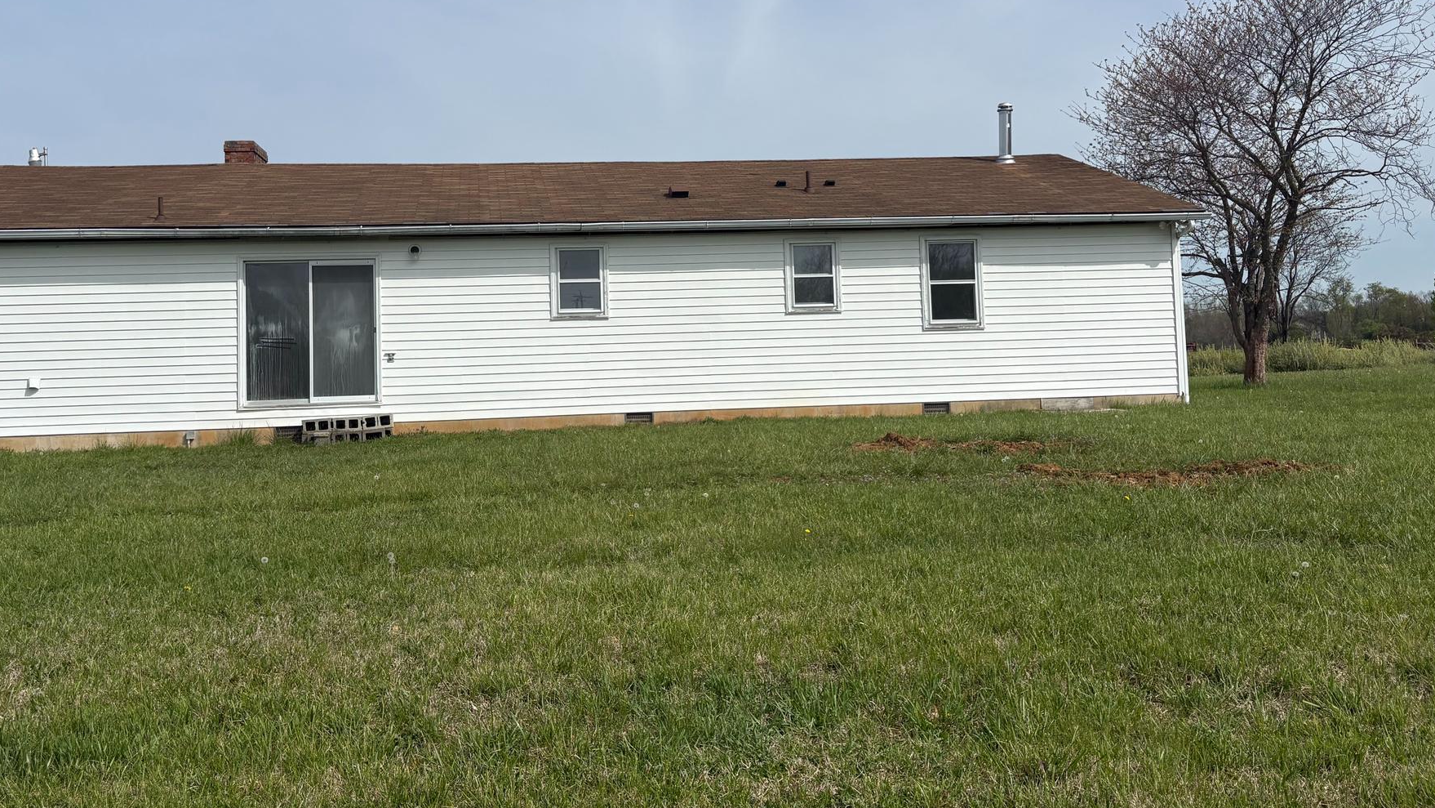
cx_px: 650
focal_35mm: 33
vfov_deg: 35.3
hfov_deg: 59.4
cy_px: 277
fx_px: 1256
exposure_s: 1/7813
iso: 50
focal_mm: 5.96
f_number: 1.6
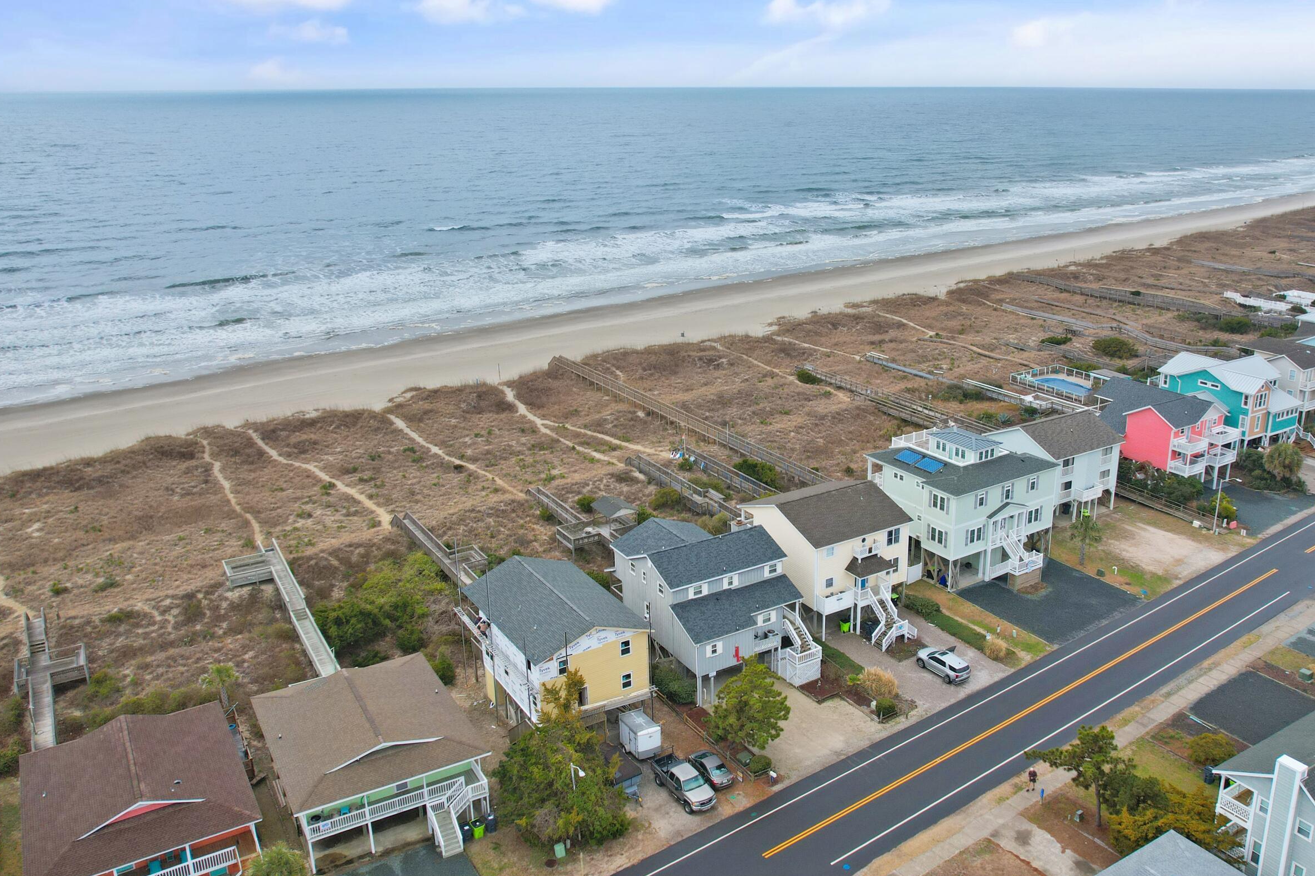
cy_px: 424
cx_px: 733
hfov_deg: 65.3
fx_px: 1023
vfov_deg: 46.4
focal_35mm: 28
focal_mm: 8.38
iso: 130
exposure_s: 1/250
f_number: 2.8
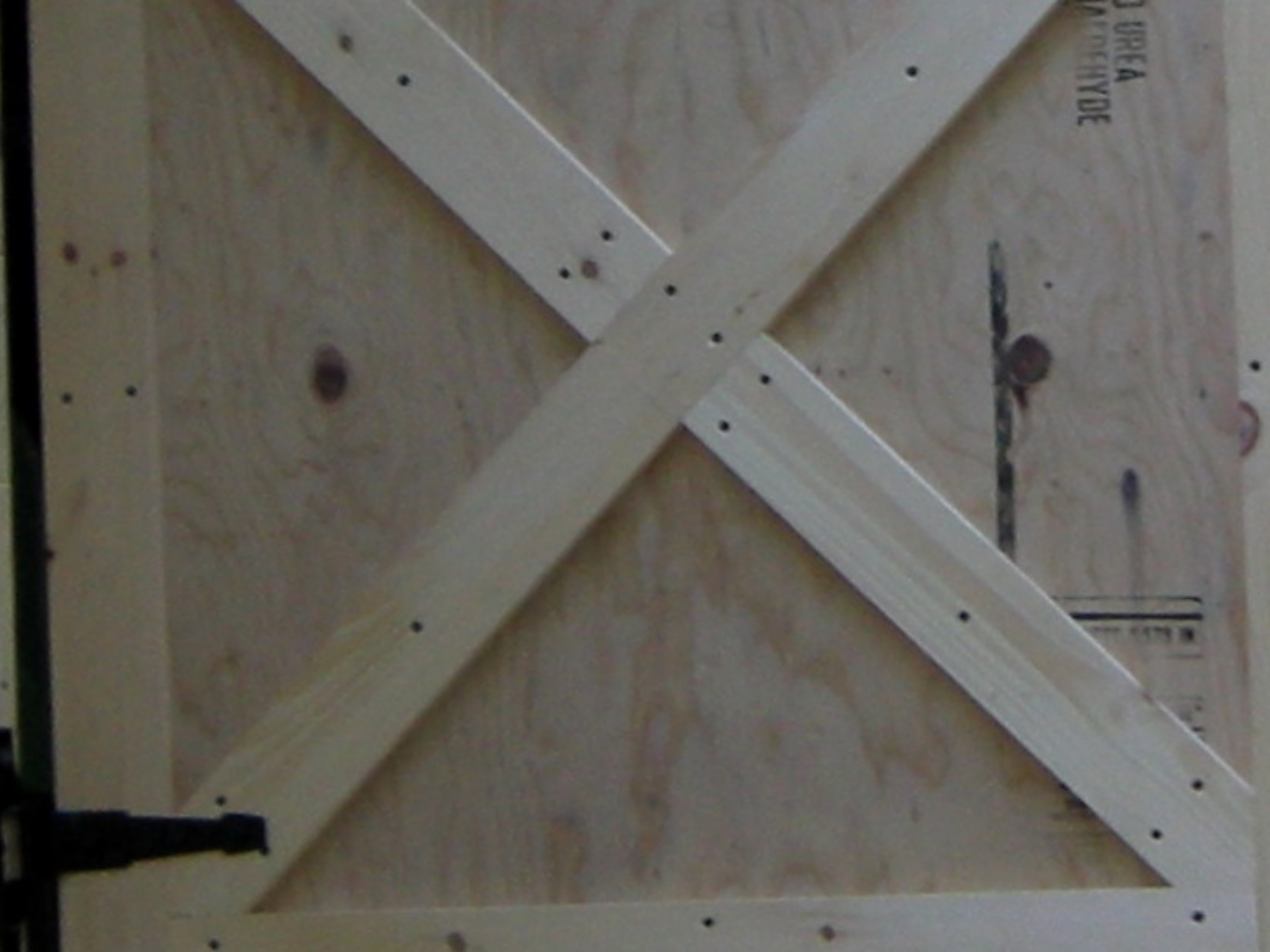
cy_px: 385
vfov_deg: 8.8
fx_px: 6201
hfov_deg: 11.5
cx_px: 1339
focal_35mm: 169
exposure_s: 1/60
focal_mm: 7.5
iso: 89
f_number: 2.7
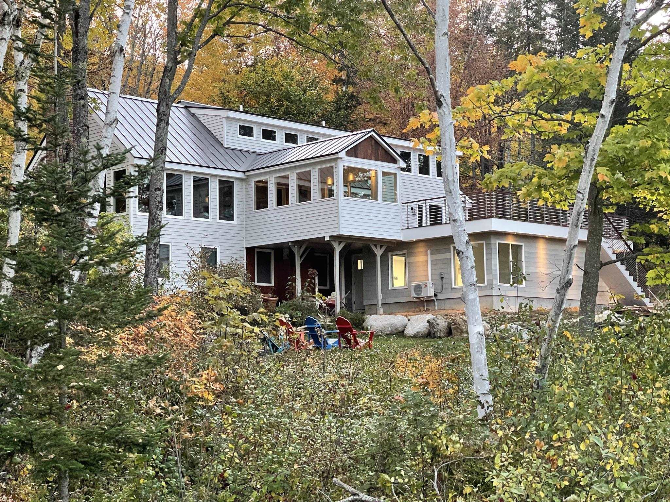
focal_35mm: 64
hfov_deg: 30.3
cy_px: 251
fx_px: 1239
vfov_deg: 22.9
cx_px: 335
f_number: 2.2
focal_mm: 7.5
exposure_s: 1/60
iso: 320
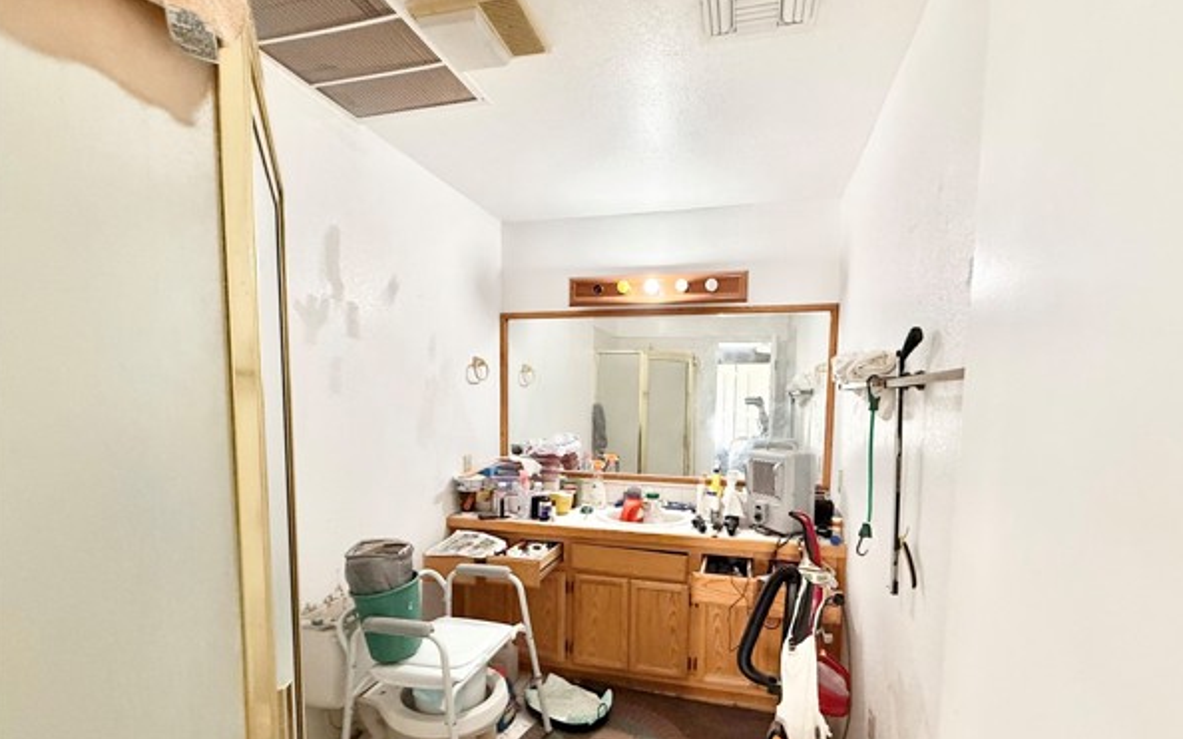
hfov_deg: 97.7
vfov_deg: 70.6
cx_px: 627
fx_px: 516
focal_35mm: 16
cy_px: 438
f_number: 2.2
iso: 250
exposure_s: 1/60
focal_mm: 2.22
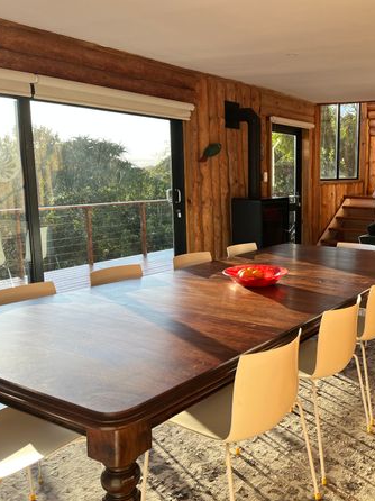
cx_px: 321
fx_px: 506
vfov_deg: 52.7
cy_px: 252
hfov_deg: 38.5
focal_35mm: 35
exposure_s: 1/350
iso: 50
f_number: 1.6
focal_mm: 5.1
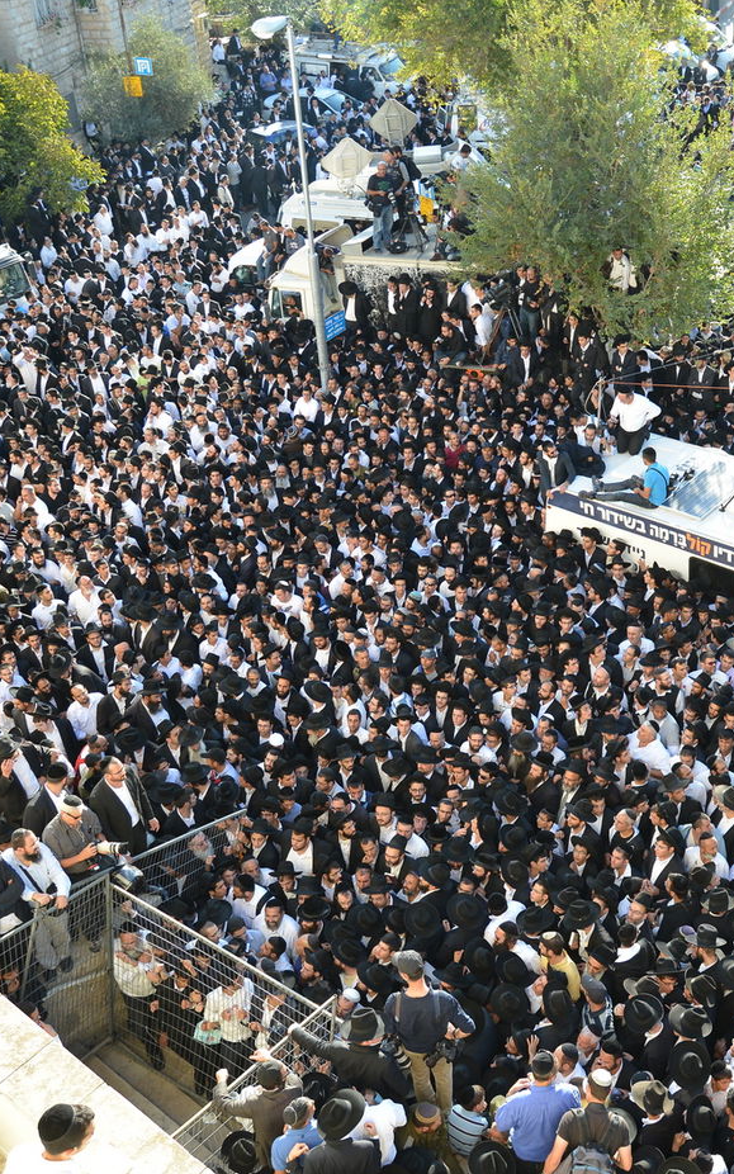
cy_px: 591
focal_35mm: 37
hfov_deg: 33.8
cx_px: 543
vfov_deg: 52.7
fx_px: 1184
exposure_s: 1/500
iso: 500
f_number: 4.5
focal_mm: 24
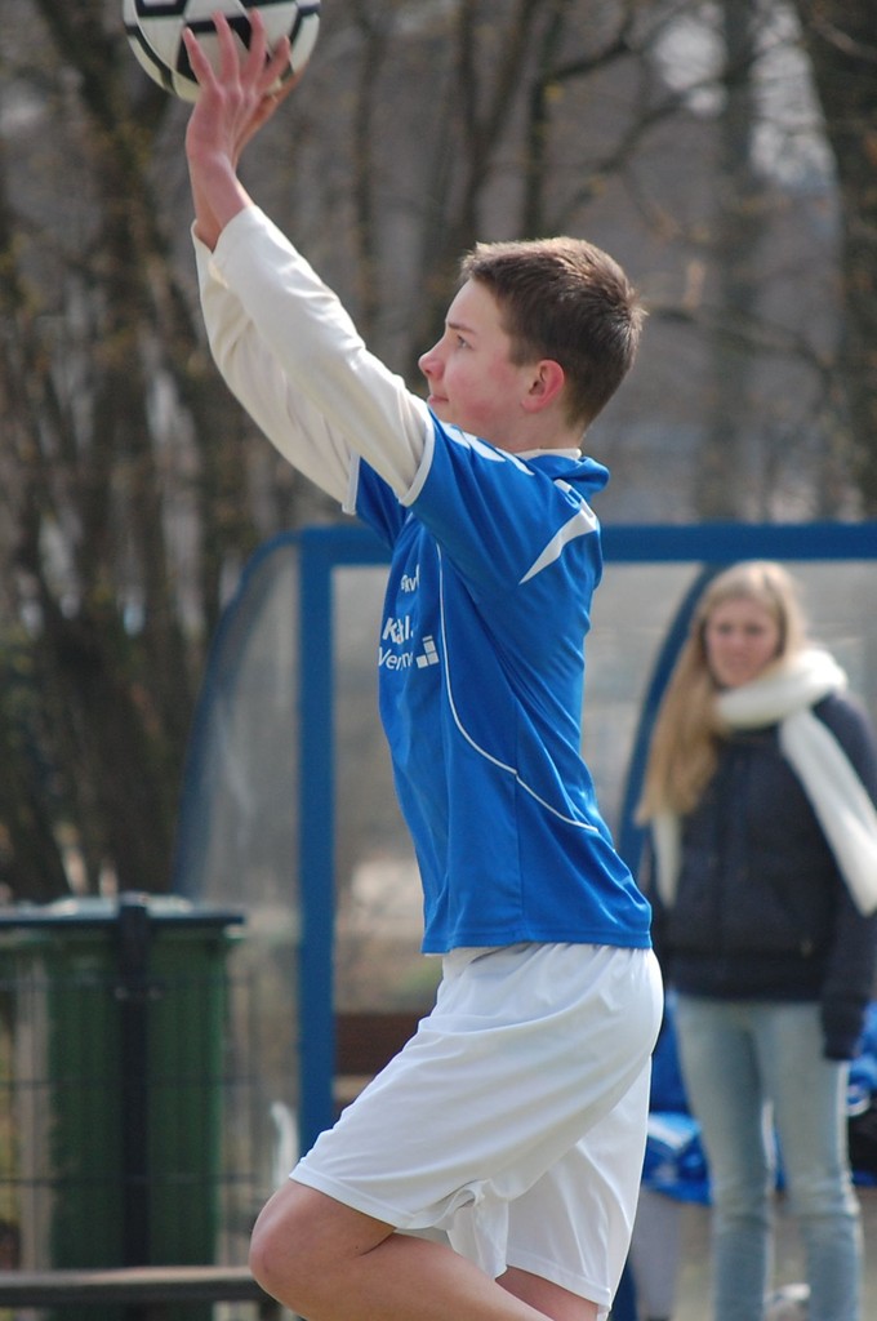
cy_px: 660
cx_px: 438
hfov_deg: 4.6
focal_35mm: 300
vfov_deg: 6.9
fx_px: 10991
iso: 400
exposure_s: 1/800
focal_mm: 200
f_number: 5.6
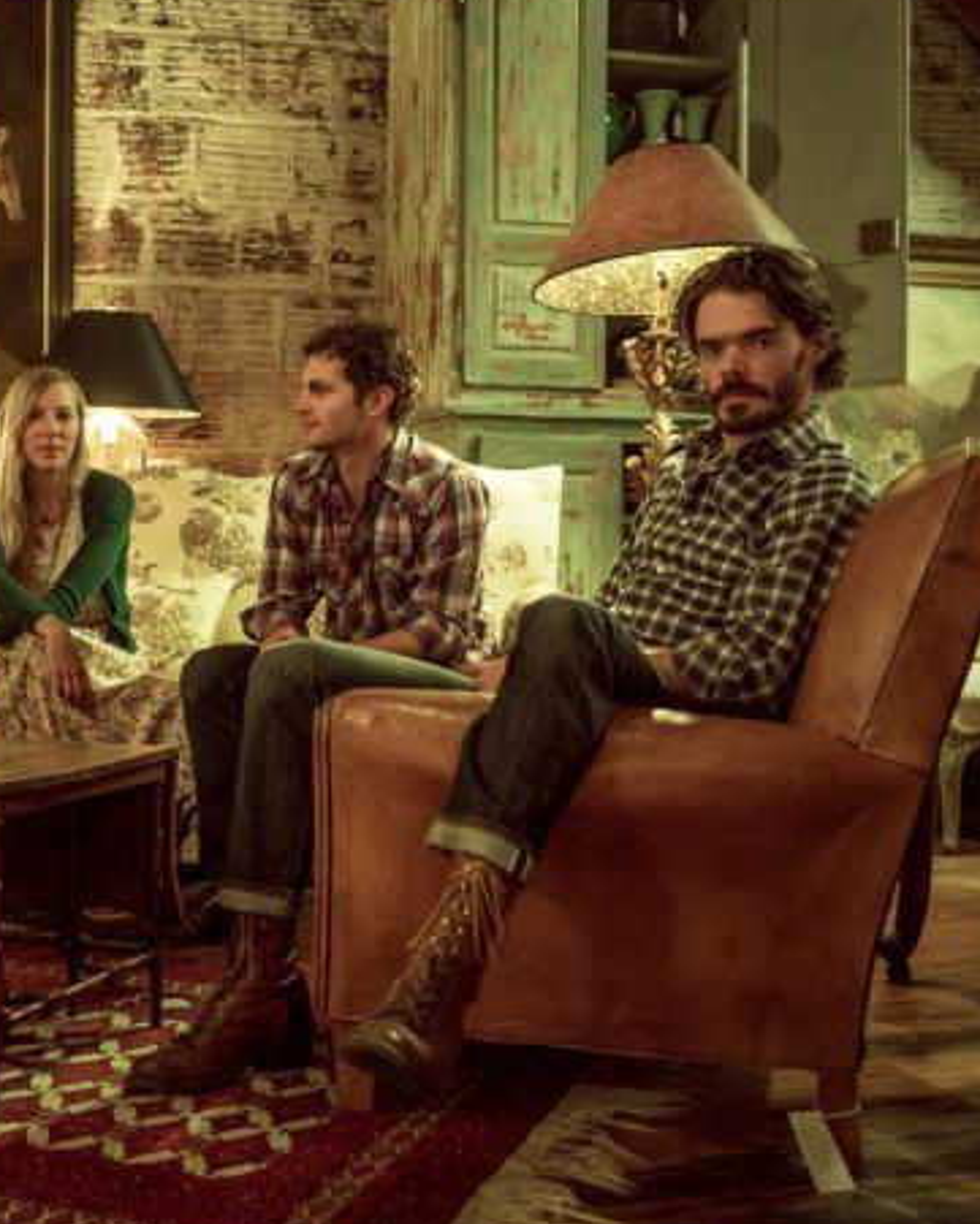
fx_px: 1595
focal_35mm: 44
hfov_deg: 32.8
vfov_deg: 42.0
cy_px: 605
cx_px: 143
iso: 400
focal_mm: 15
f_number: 1.7
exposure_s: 1/50
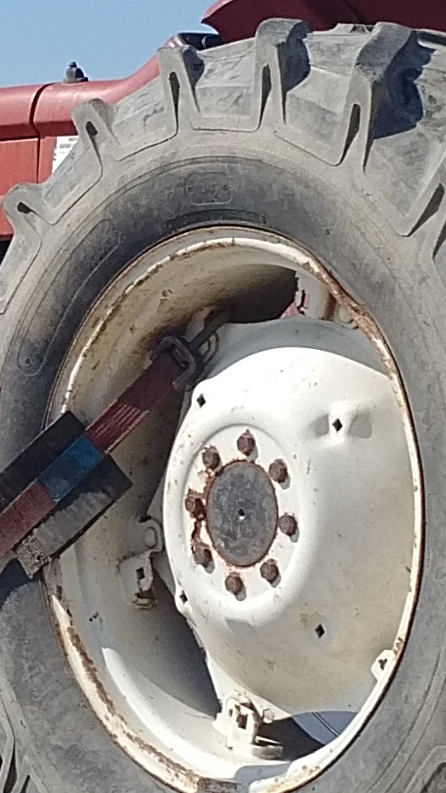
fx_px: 3257
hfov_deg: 7.7
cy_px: 415
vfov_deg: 13.9
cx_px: -178
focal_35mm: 155
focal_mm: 4.75
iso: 50
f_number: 2.2
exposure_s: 1/1559
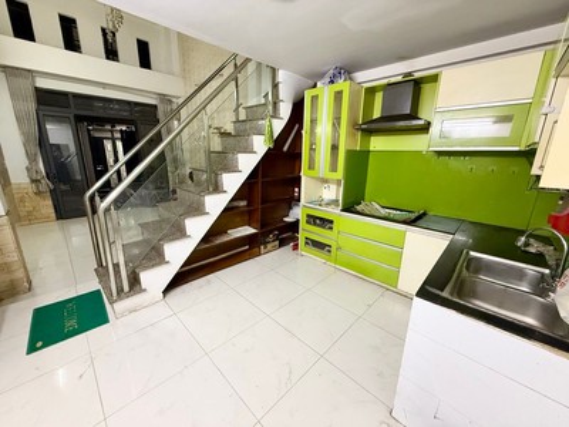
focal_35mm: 14
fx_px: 230
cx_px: 284
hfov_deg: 102.1
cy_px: 214
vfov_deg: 85.7
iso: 500
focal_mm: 2.22
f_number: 2.2
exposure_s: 1/50
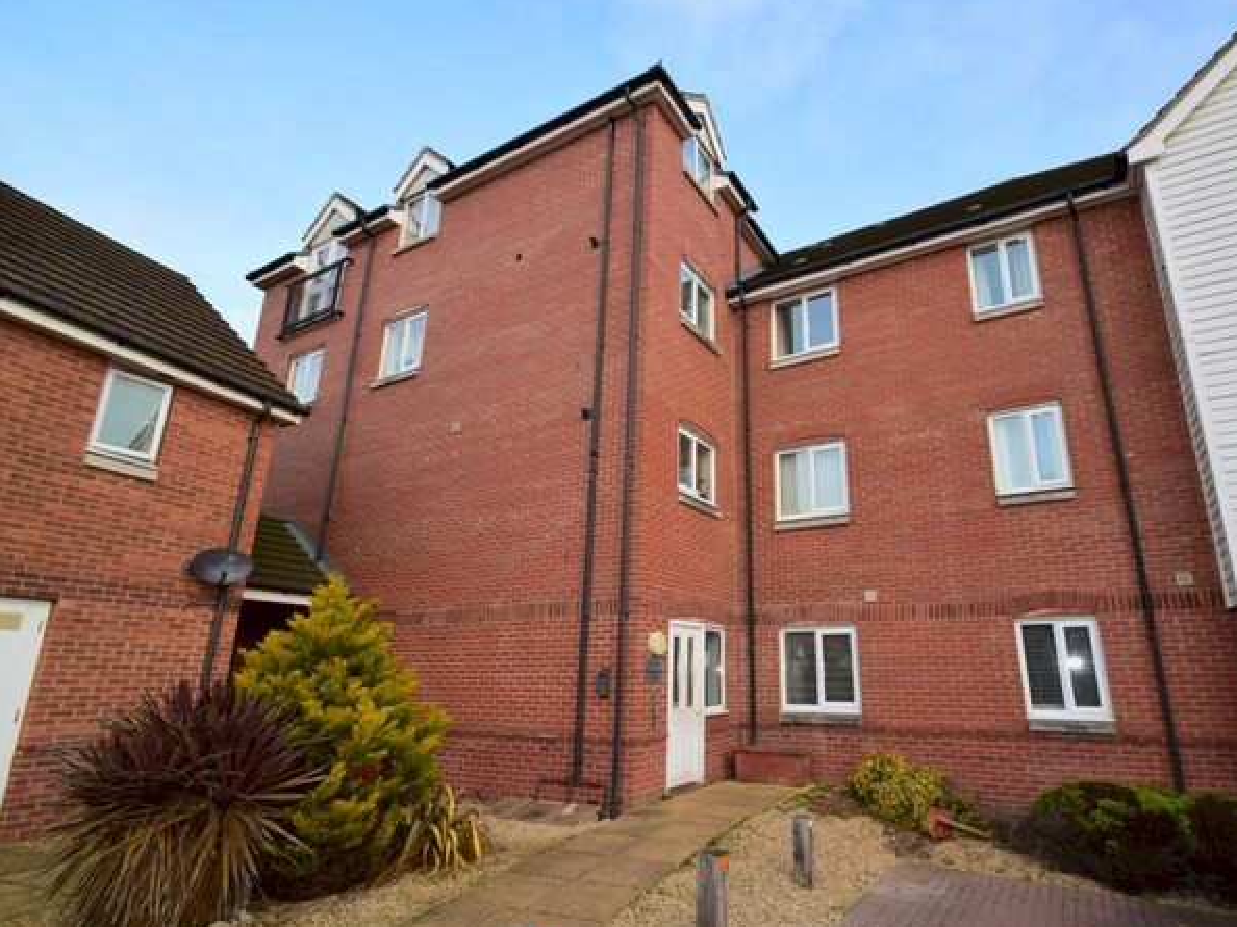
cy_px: 474
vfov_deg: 74.7
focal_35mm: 17
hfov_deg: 90.2
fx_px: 607
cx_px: 725
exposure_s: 1/200
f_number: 10
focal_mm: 10
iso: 400
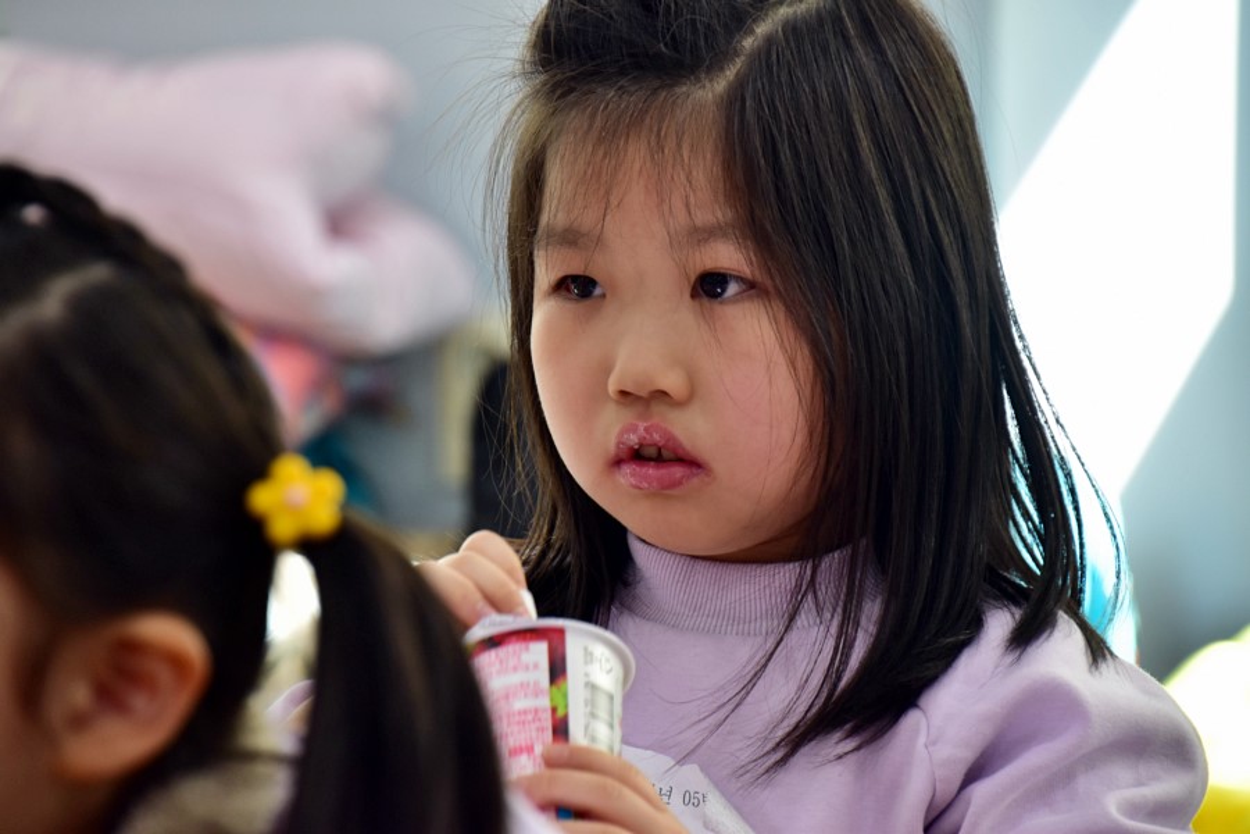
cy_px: 417
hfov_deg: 6.9
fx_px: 10416
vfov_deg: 4.6
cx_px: 625
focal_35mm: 300
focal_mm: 200
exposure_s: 1/80
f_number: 6.3
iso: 800
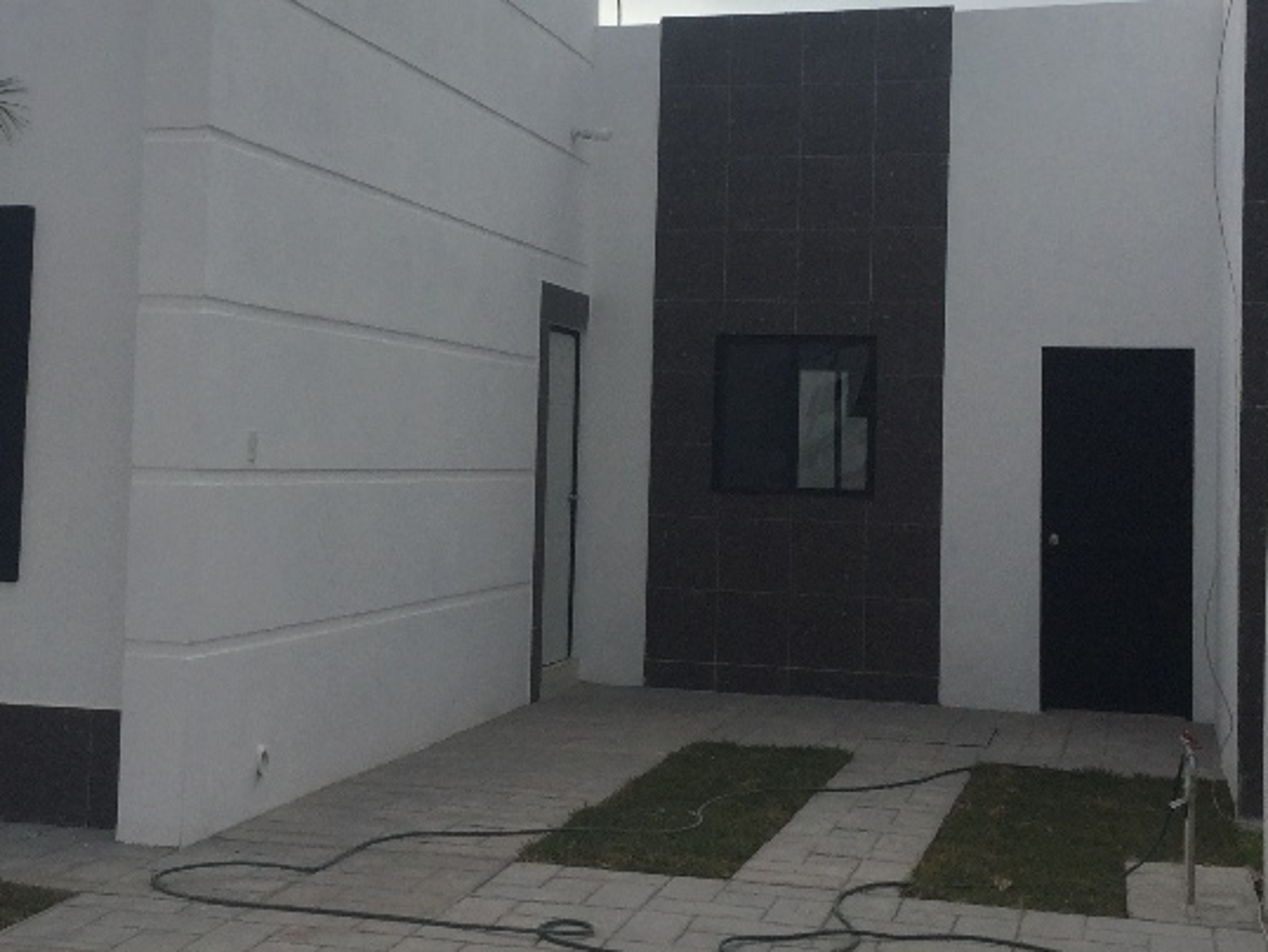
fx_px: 2162
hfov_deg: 32.5
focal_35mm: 59
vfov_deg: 24.8
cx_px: 481
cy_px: 353
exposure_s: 1/3891
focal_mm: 3.3
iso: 25
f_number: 2.4
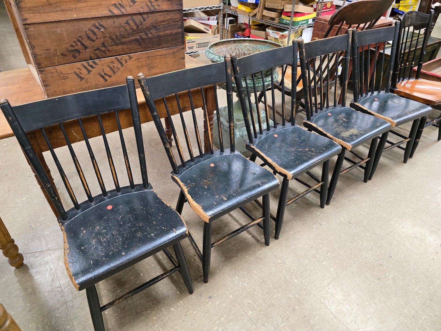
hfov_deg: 73.9
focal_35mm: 23
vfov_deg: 58.9
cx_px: 220
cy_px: 166
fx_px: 293
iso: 800
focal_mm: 6.3
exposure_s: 1/120
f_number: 1.7
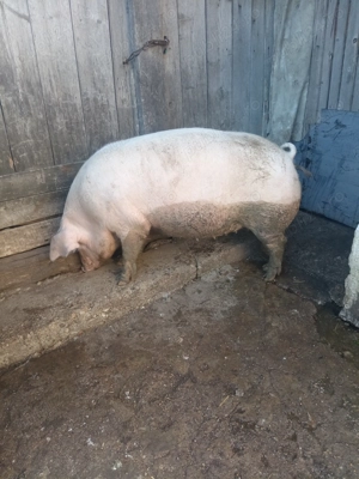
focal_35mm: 26
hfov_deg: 53.1
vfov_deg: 67.3
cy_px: 240
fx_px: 360
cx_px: 180
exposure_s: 1/100
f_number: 1.8
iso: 160
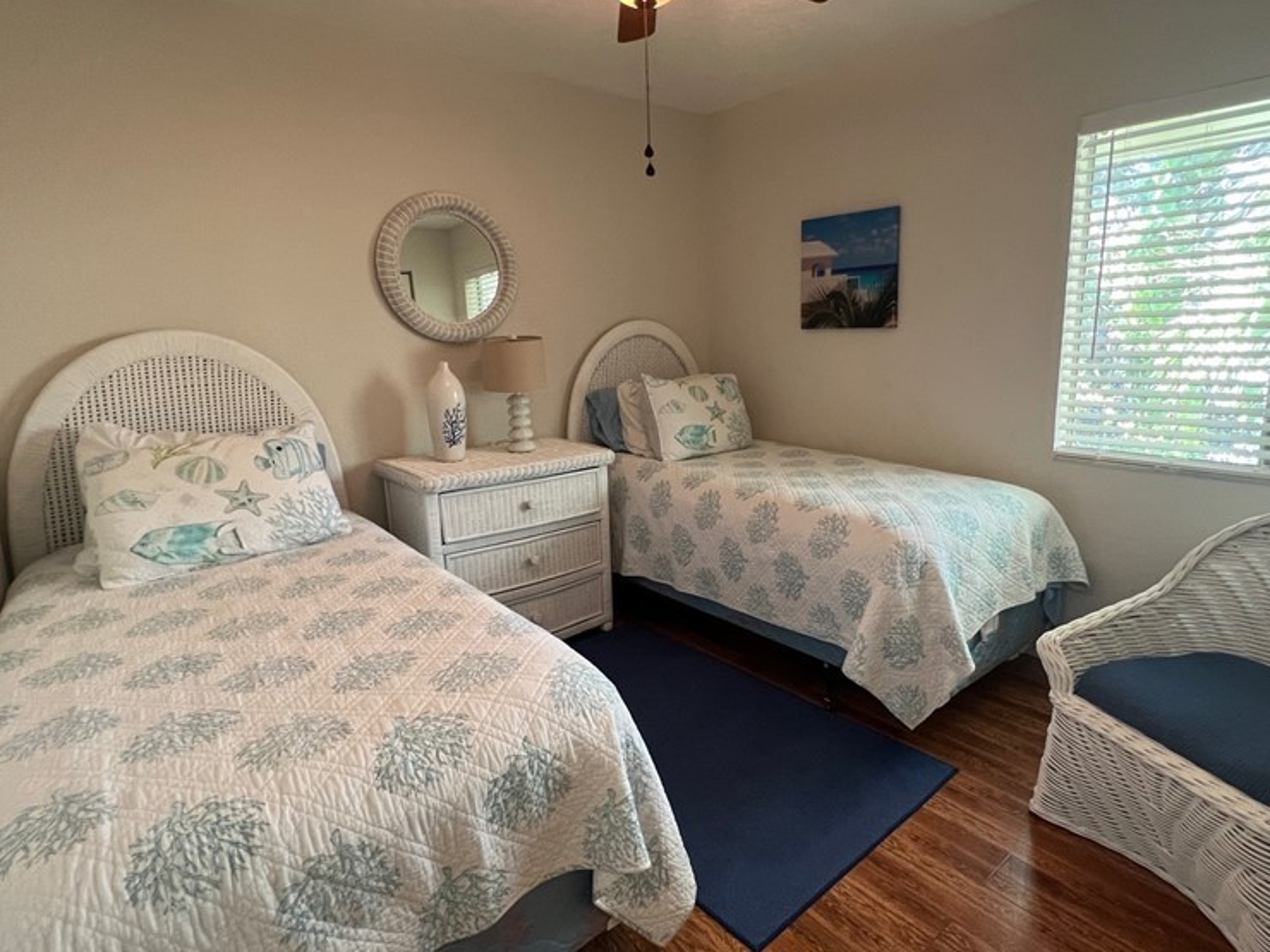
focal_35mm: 18
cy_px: 460
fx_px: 660
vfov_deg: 71.6
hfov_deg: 87.7
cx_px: 673
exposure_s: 1/60
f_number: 1.8
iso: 320
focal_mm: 1.57
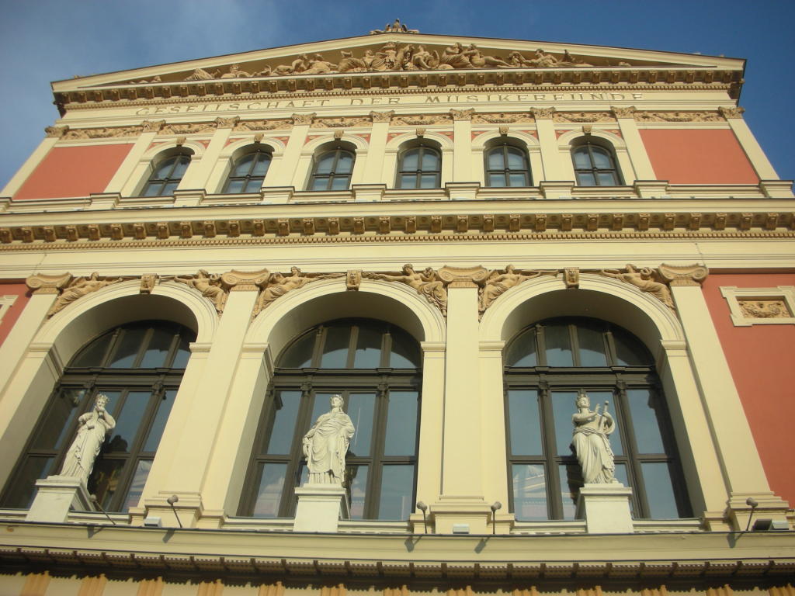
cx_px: 398
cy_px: 298
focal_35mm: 35
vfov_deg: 40.7
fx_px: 804
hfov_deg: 52.6
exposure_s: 1/75.6
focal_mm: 5.8
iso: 50
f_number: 8.5
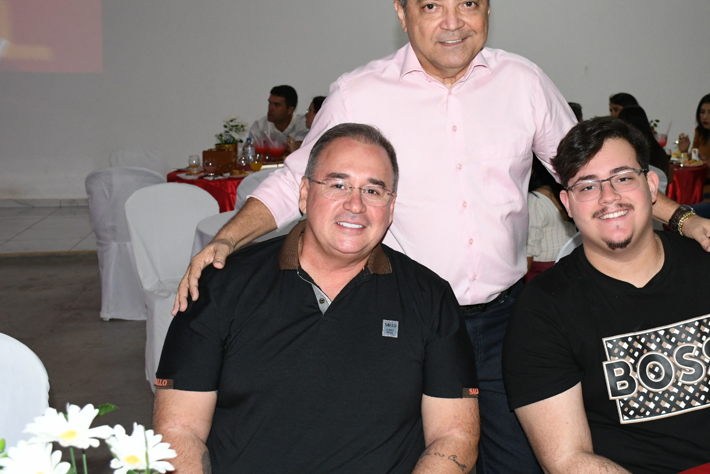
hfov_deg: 37.9
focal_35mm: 52
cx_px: 458
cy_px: 208
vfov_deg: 26.0
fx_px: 1025
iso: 1600
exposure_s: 1/100
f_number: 5.6
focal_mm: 26
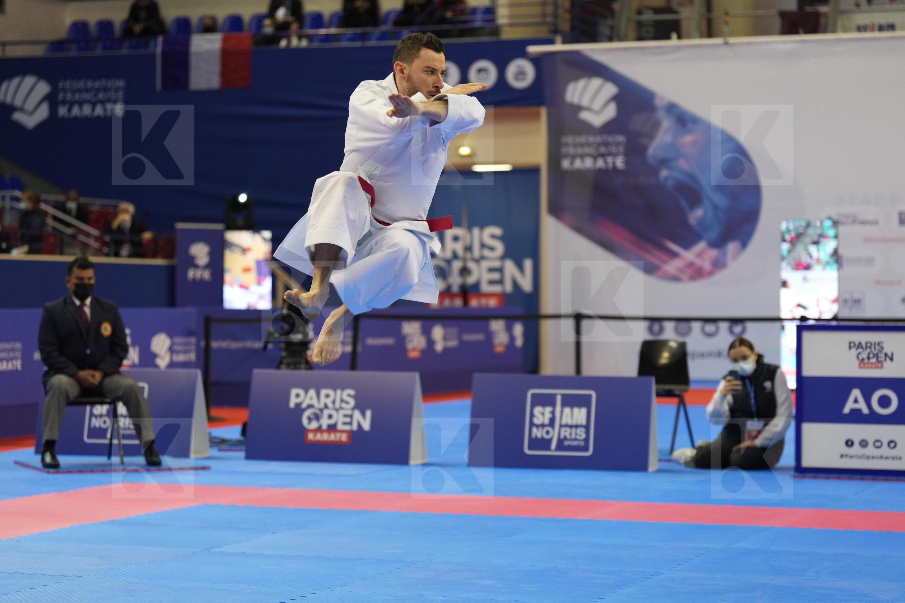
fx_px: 2212
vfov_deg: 15.5
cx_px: 452
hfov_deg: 23.1
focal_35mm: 88
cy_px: 302
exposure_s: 1/500
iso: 1600
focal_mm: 88
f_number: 2.8
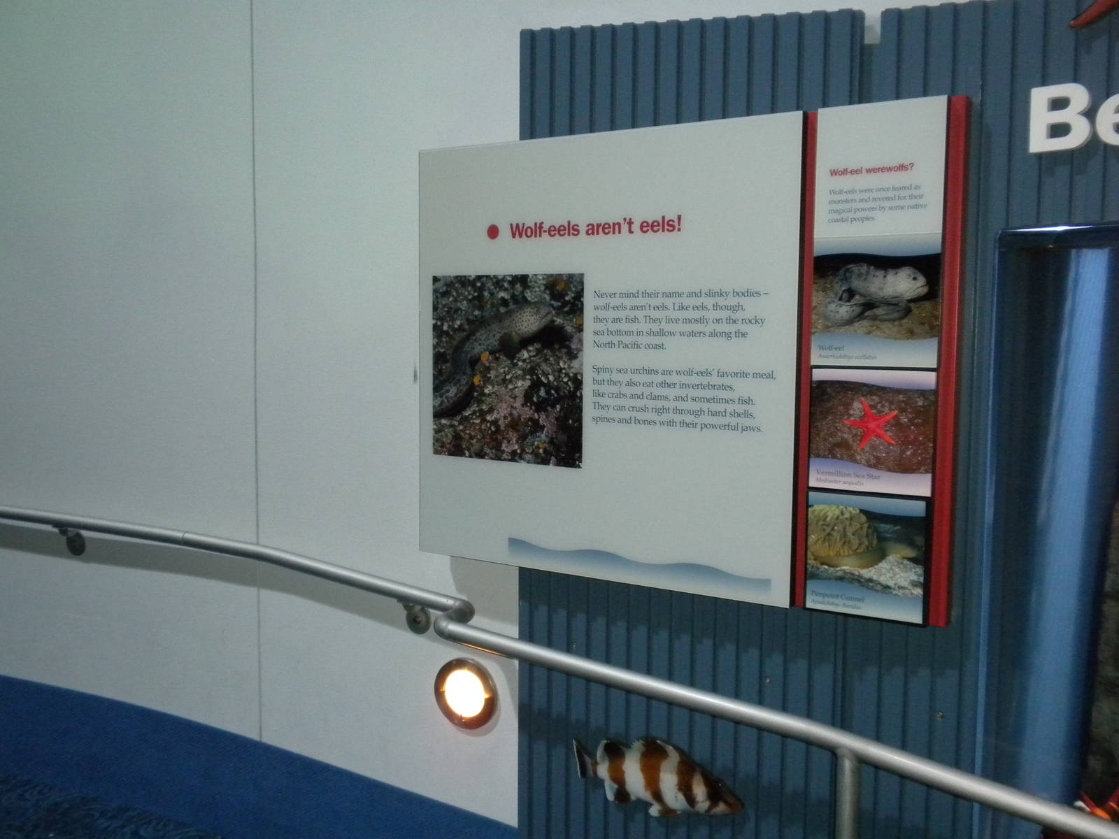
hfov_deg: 50.1
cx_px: 560
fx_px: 1196
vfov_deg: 38.7
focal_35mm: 37
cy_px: 420
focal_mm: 6.6
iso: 400
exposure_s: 1/30
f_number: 3.5
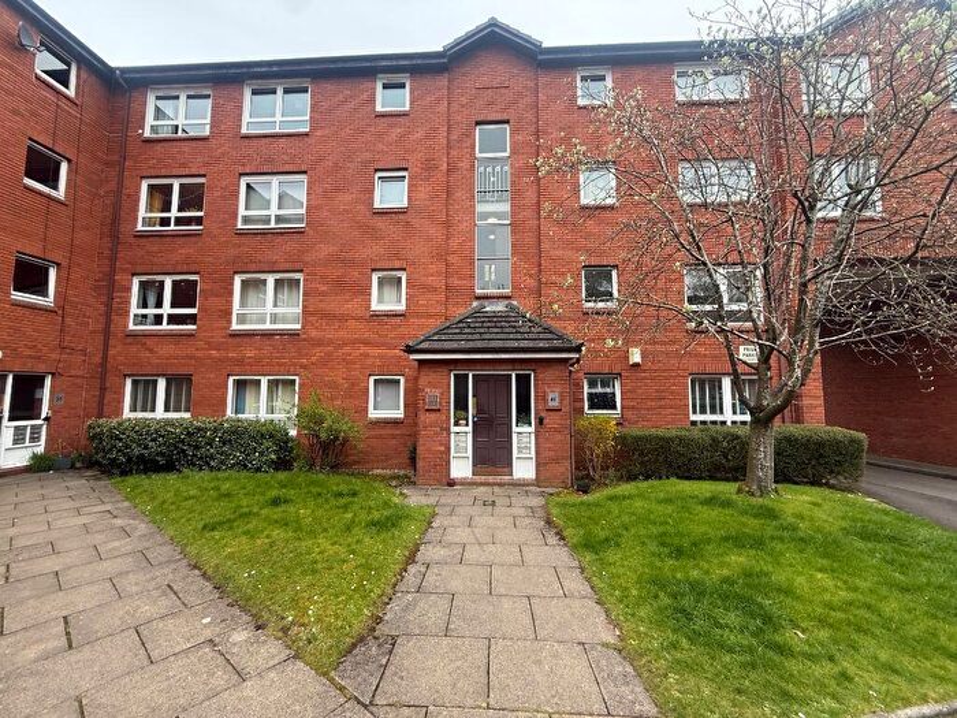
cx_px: 478
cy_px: 359
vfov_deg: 85.7
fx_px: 387
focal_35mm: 14
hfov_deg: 102.1
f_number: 2.2
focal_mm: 2.22
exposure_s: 1/238
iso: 50
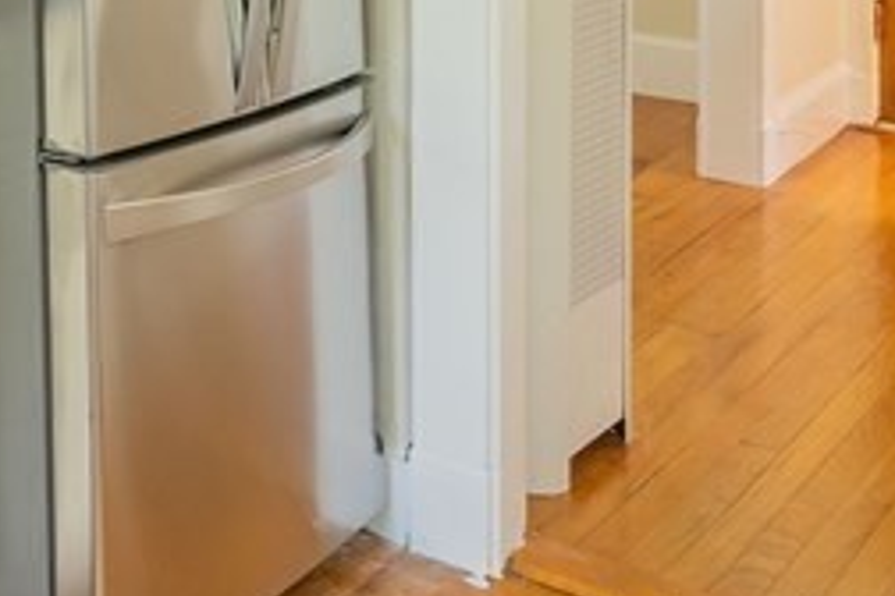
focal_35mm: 61
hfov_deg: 26.1
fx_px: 1516
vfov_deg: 19.6
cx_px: -369
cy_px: -271
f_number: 10
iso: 800
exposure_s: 1/40
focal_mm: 15
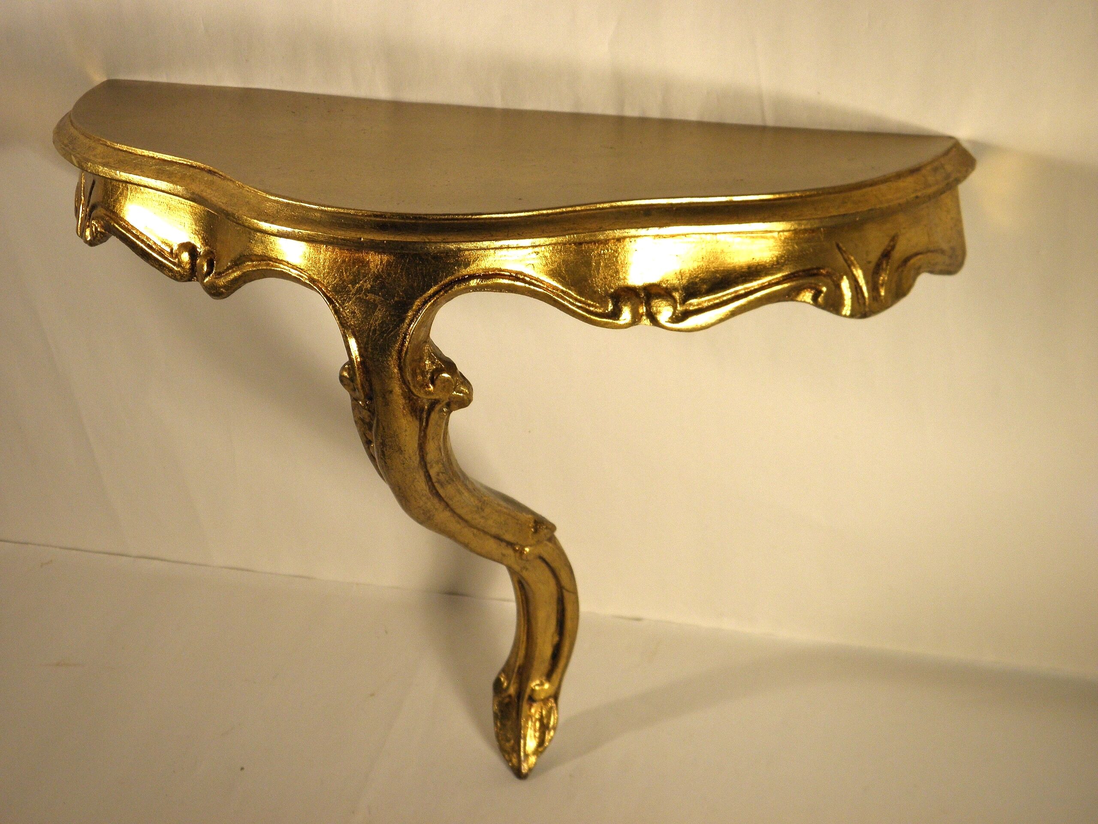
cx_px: 549
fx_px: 1871
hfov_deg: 32.7
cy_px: 412
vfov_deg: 24.8
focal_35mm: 59
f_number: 4.1
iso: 100
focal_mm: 10.6
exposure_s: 1/80
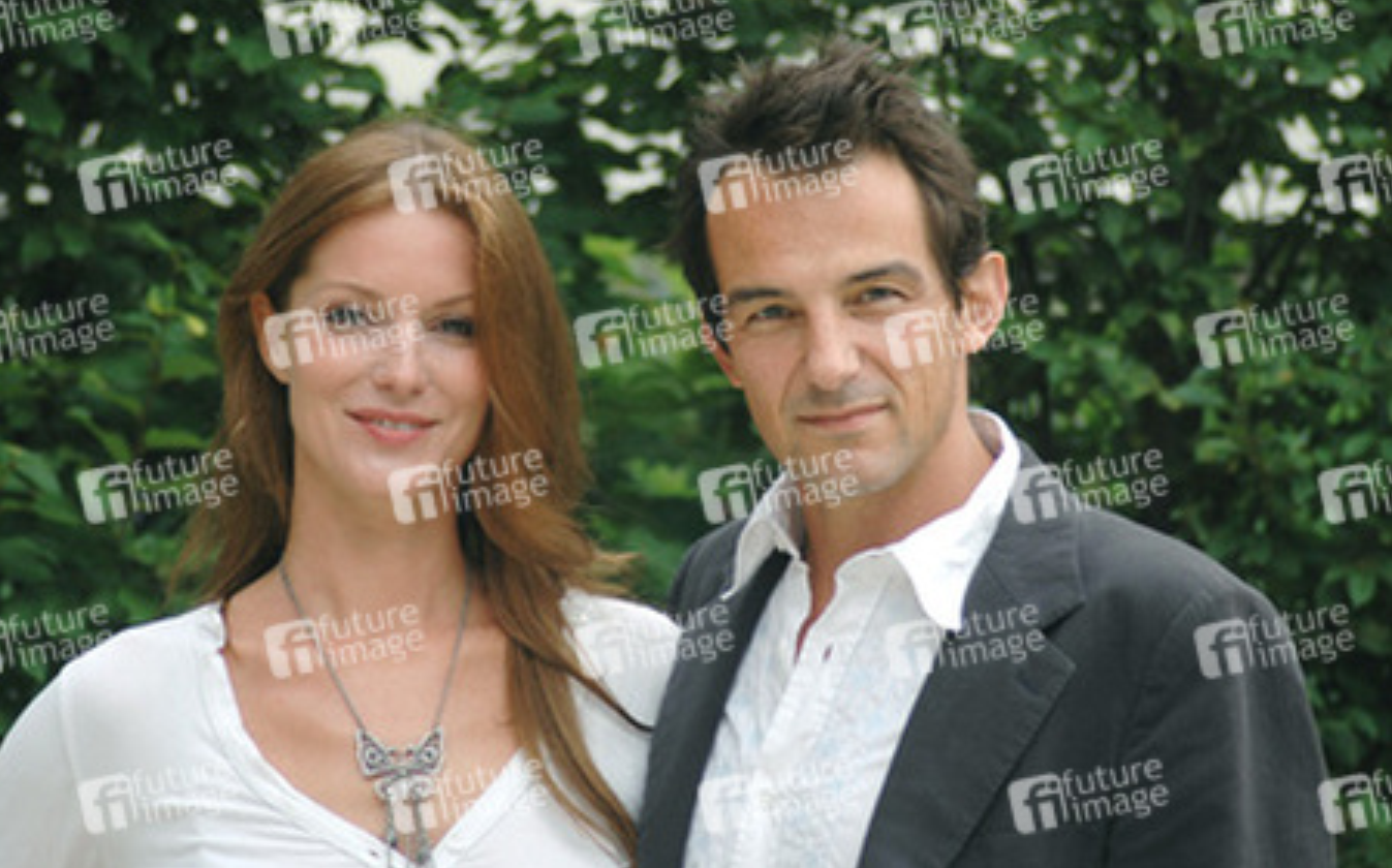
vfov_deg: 6.1
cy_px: 409
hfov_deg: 9.8
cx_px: 696
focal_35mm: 215
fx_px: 8151
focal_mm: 140
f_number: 6.3
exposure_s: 1/100
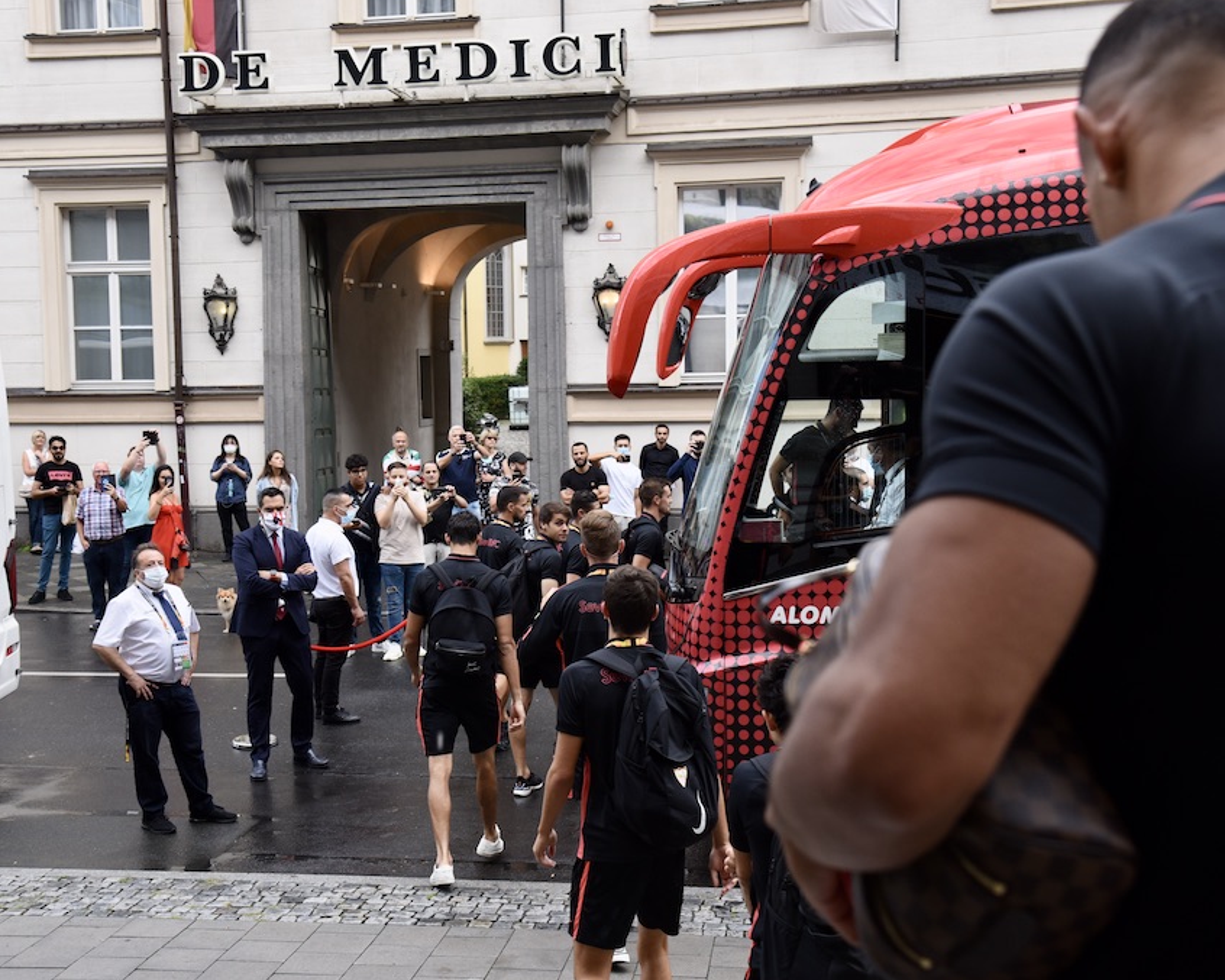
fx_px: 1813
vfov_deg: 30.3
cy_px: 493
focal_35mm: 50
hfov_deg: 37.2
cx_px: 508
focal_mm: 44
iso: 1000
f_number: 6.3
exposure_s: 1/320
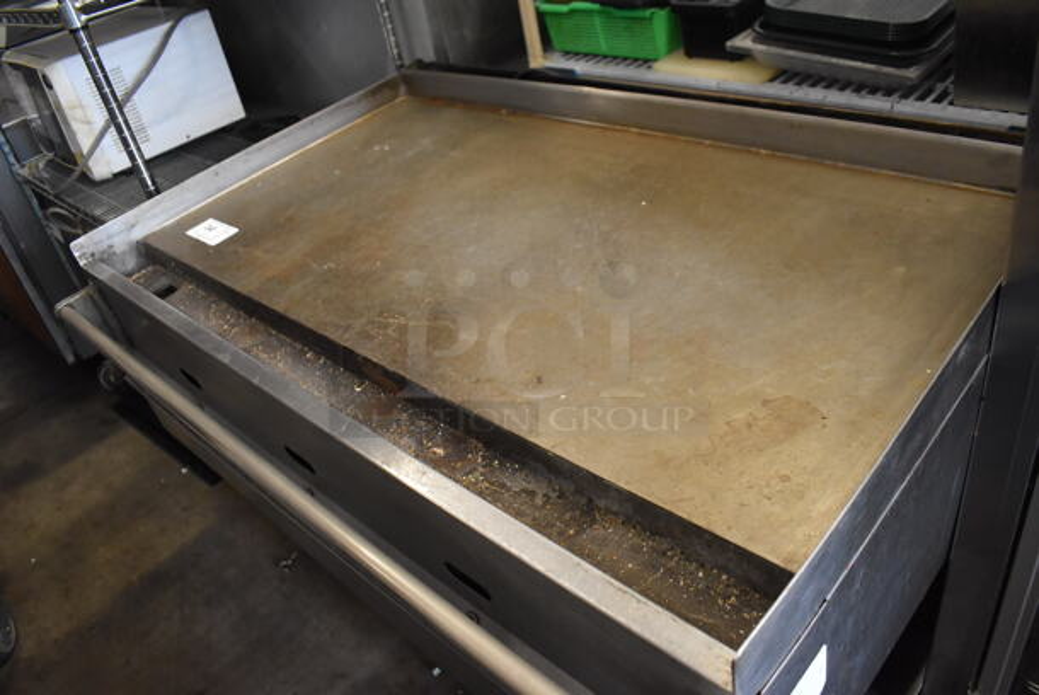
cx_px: 520
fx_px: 780
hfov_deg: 67.3
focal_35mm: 27
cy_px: 348
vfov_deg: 48.0
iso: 2800
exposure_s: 1/125
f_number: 3.5
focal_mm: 18
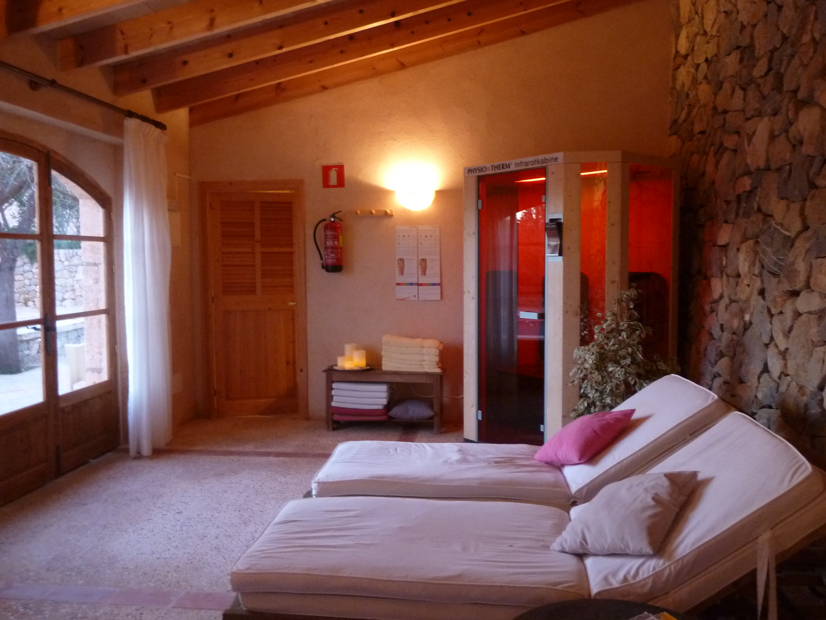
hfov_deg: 61.7
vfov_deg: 48.2
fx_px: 692
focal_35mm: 29
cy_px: 310
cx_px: 413
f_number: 3.4
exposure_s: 1/4
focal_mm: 4.7
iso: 400
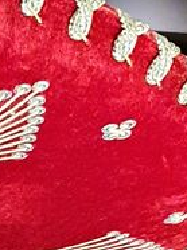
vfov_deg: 11.2
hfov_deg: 8.5
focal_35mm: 168
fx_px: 1213
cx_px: -125
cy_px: 414
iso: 400
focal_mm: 4.32
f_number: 1.5
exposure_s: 1/40
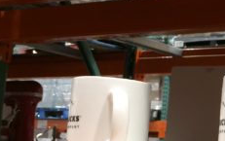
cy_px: 103
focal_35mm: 102
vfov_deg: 12.8
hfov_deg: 18.7
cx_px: 305
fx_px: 626
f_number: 2.2
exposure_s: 1/33
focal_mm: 4.15
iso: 100
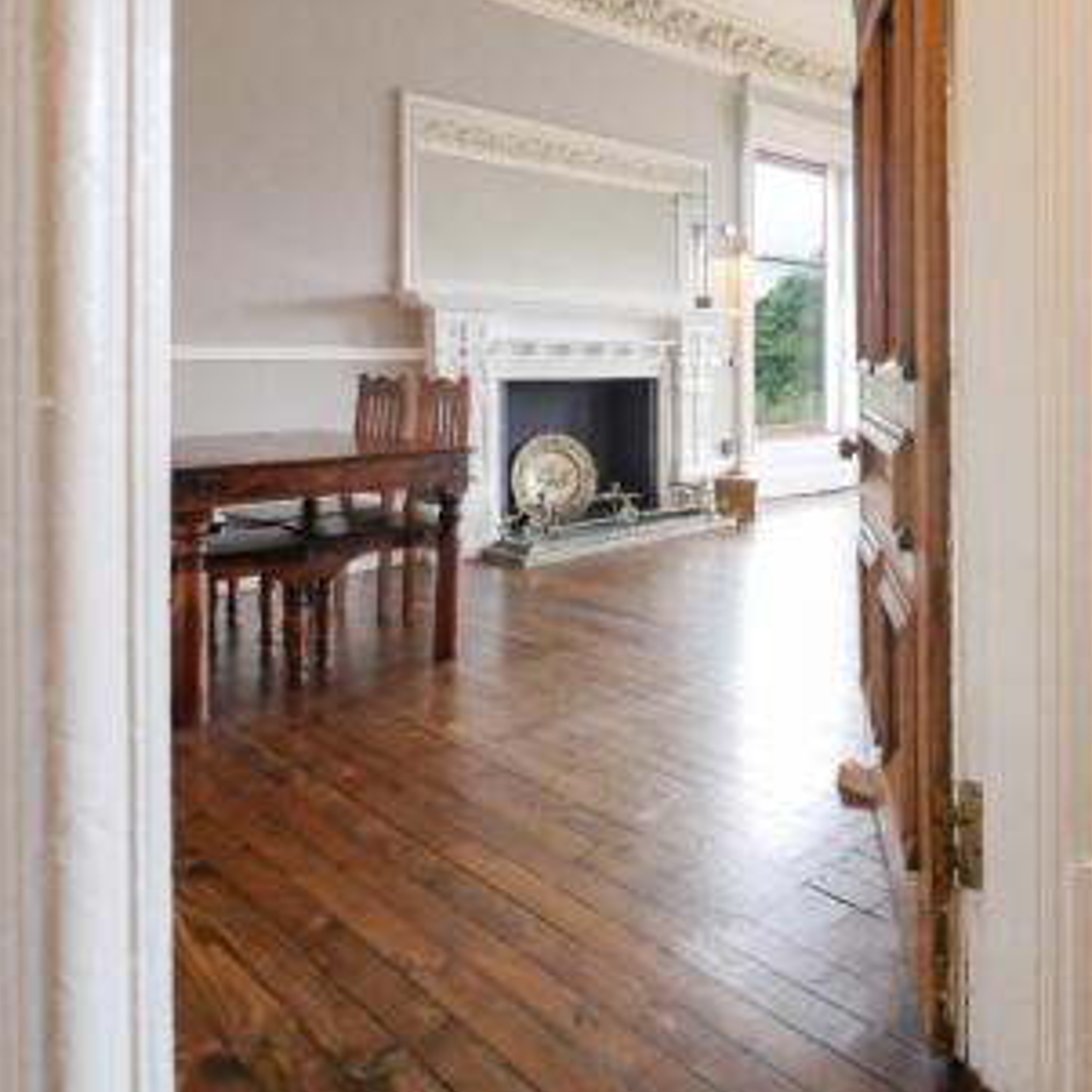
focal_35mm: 24
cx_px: 902
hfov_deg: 59.0
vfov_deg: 63.6
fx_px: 857
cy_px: 375
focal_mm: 7
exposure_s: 1/60
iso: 2000
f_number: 4
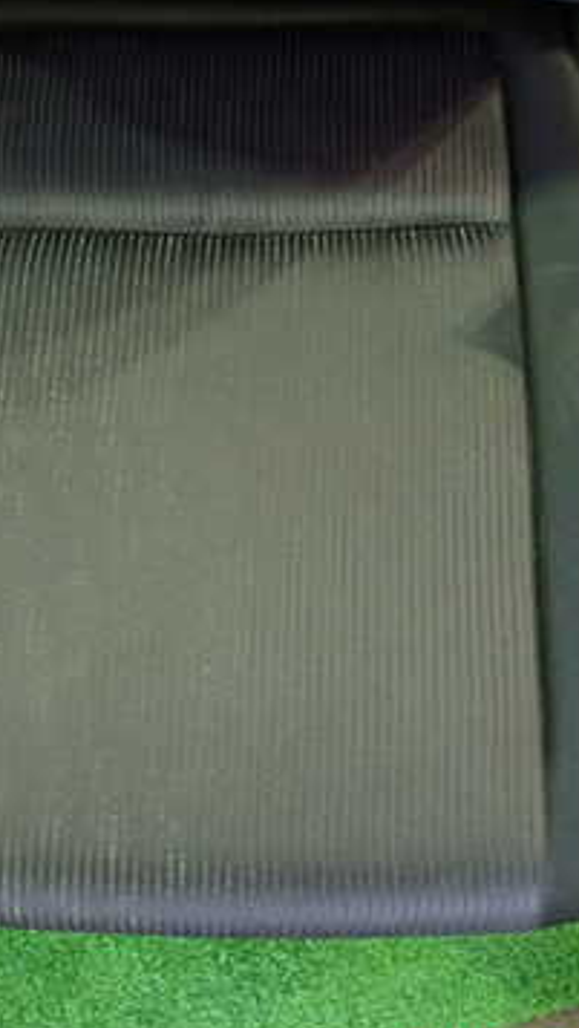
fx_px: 1500
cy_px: 449
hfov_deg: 21.8
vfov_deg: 37.8
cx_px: 199
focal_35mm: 55
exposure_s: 1/25
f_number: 2.3
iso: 800
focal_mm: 5.4
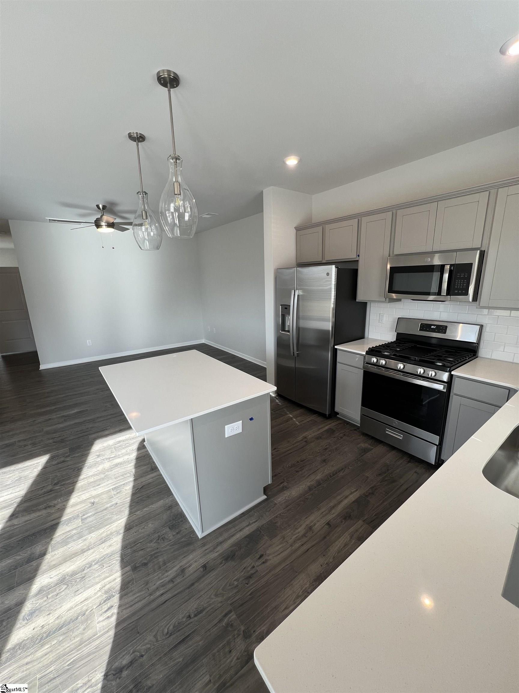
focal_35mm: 13
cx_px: 260
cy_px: 346
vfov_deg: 106.2
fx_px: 260
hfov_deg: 89.9
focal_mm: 1.57
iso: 64
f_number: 1.8
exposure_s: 1/120
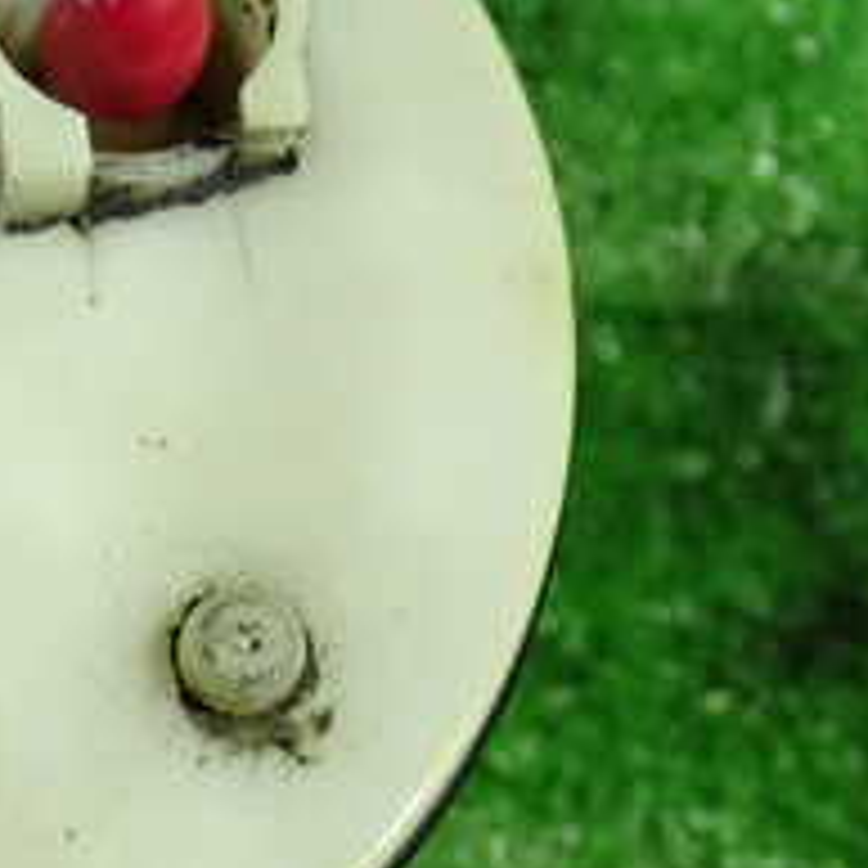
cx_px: -247
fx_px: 2809
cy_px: 432
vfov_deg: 17.6
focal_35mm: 99
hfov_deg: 16.6
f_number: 2.5
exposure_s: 1/30
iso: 800
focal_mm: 6.37
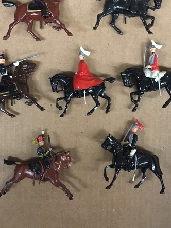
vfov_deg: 48.5
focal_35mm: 38
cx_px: 82
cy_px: 84
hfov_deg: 37.7
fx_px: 250
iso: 250
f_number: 2.2
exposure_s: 1/30
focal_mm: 4.15
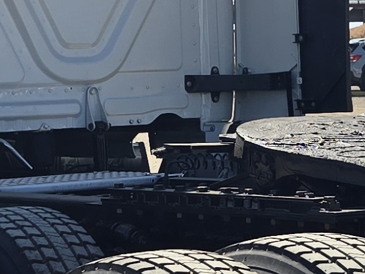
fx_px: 1655
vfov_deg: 9.4
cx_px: 181
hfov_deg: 12.6
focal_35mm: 157
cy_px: 109
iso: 25
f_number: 1.8
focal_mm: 5.4
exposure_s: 1/2169
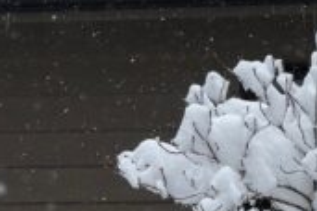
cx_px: 363
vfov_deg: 7.9
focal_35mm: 162
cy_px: 496
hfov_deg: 12.4
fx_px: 1426
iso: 50
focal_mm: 5.96
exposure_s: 1/2012
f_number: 1.6
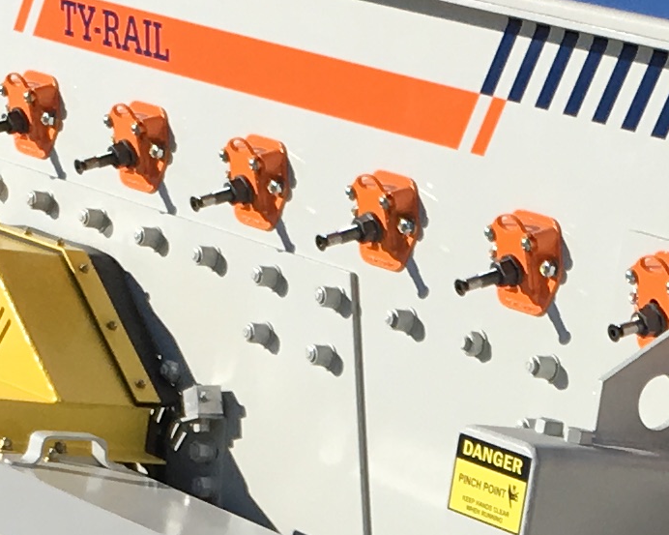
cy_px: 882
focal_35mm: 165
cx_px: 739
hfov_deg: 11.5
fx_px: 3266
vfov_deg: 9.0
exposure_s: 1/2959
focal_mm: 4.15
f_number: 2.2
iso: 25
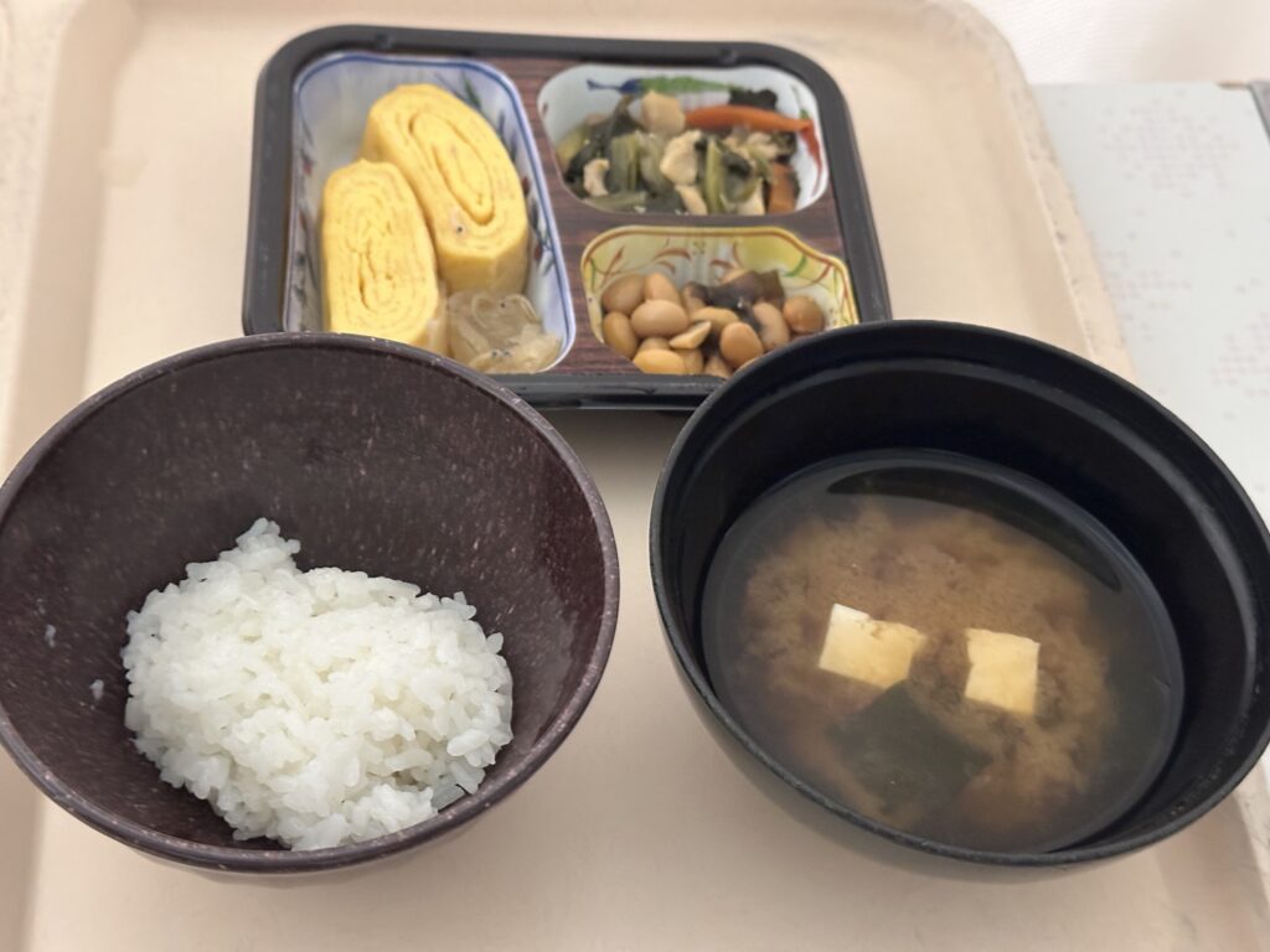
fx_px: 1761
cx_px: 635
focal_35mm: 48
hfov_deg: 39.7
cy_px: 476
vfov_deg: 30.3
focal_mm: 6.86
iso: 640
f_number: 1.78
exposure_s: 1/30
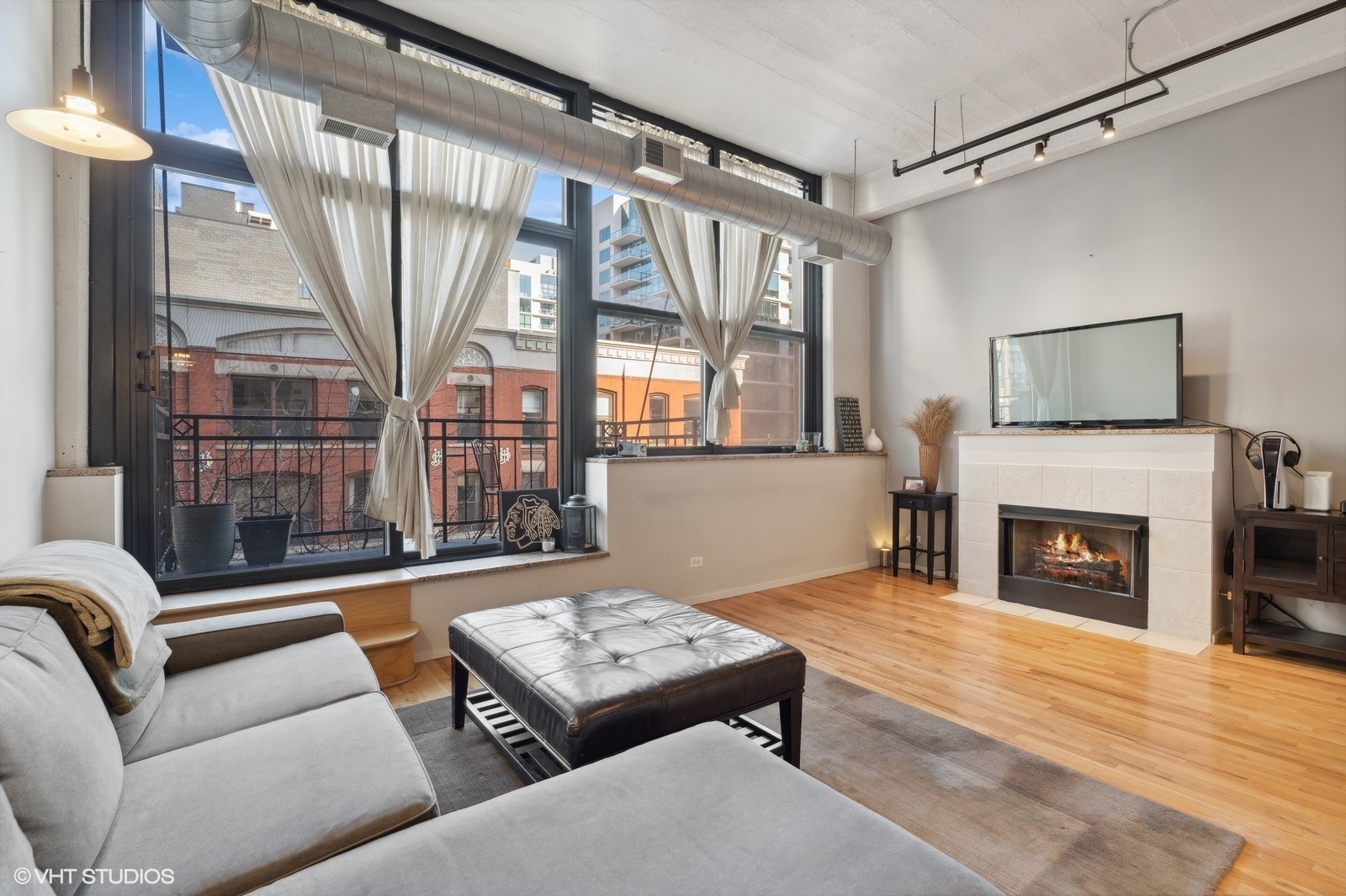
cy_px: 448
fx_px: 598
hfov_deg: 96.7
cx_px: 673
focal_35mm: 16
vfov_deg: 73.7
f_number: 7.1
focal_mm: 16
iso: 320
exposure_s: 1/20
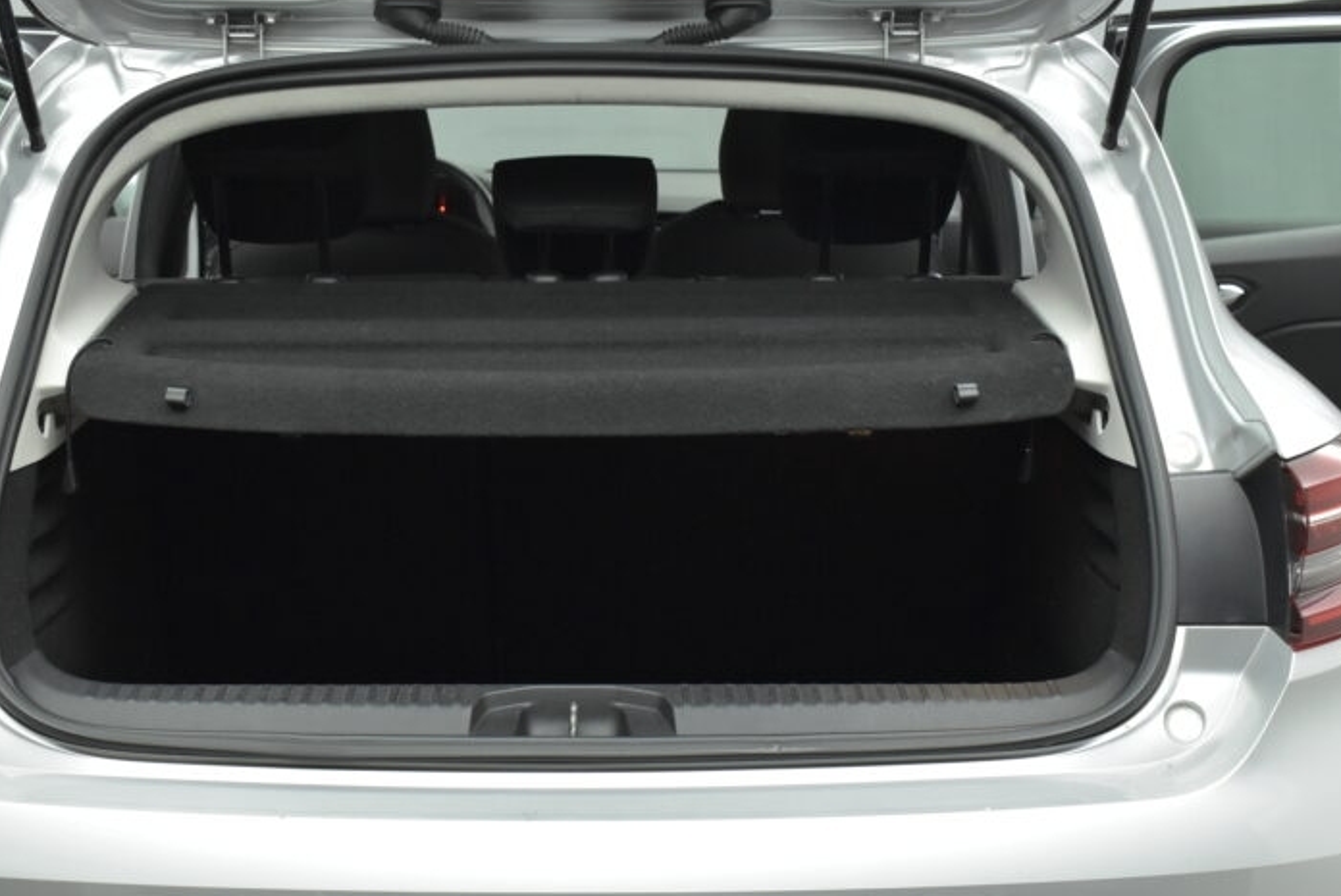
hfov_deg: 37.4
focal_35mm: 53
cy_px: 634
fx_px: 1975
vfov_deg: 25.3
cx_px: 568
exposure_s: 1/80
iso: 1600
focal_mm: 24
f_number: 3.8
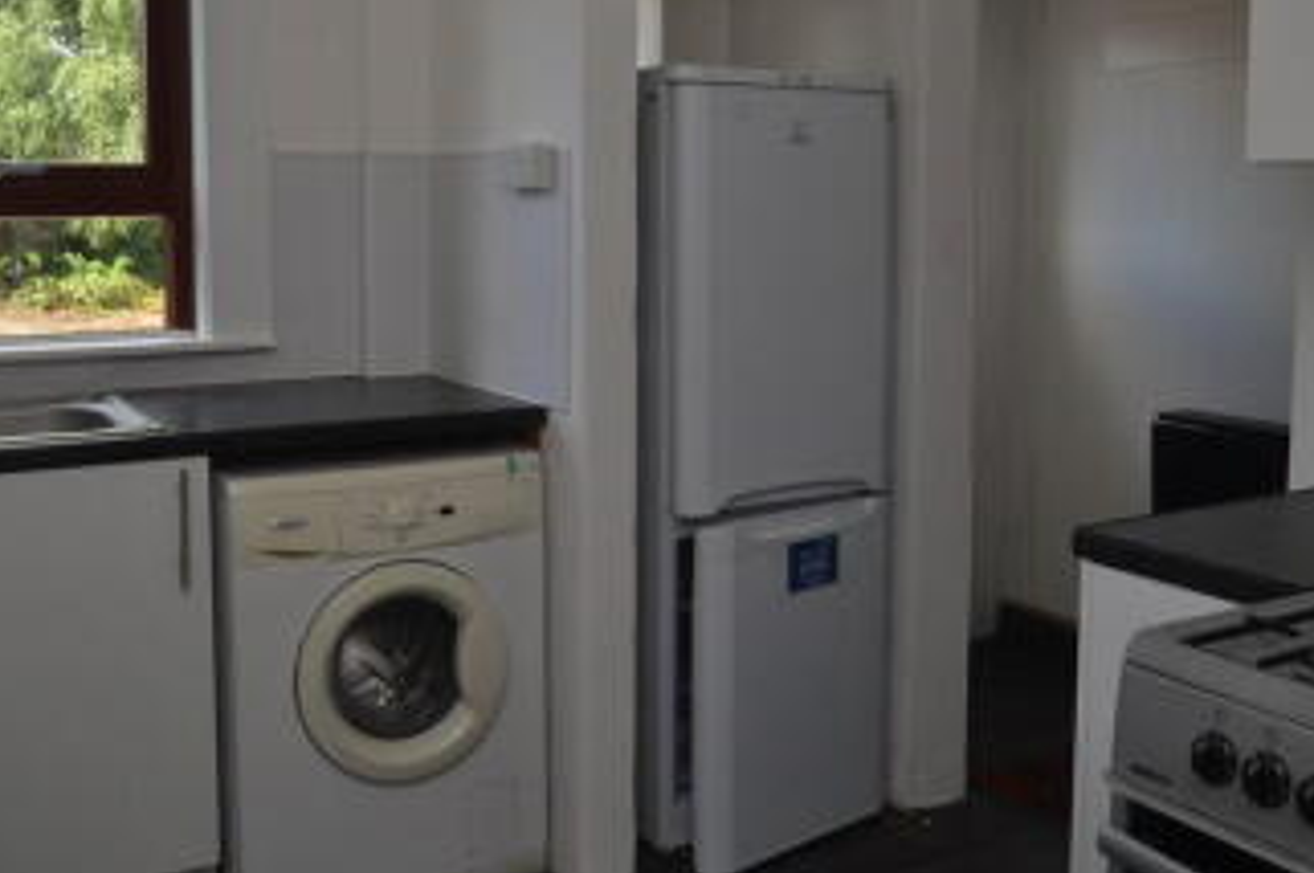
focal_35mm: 38
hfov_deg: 50.9
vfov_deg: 34.8
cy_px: 279
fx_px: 1376
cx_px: 563
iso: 400
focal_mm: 17
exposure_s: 1/80
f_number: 8
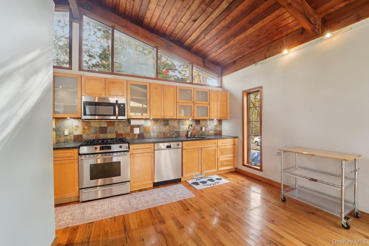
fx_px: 143
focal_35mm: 14
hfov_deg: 104.3
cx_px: 184
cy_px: 123
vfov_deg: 81.2
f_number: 8
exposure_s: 1/13
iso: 400
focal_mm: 14
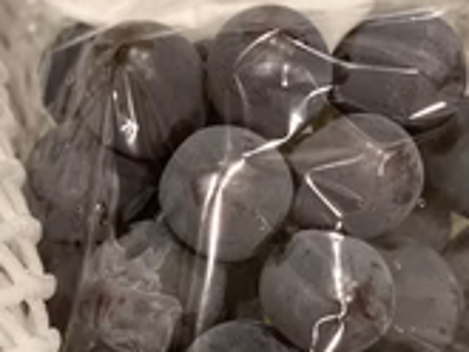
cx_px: 60
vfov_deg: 11.7
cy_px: 295
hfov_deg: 15.5
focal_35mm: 126
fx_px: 1708
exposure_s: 1/60
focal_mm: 6
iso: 160
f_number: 2
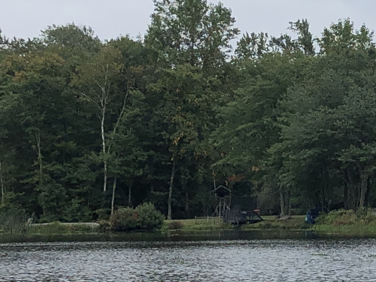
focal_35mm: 147
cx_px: 465
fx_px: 1597
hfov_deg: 13.0
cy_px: 71
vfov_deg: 10.1
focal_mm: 3.99
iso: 20
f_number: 1.8
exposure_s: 1/1372
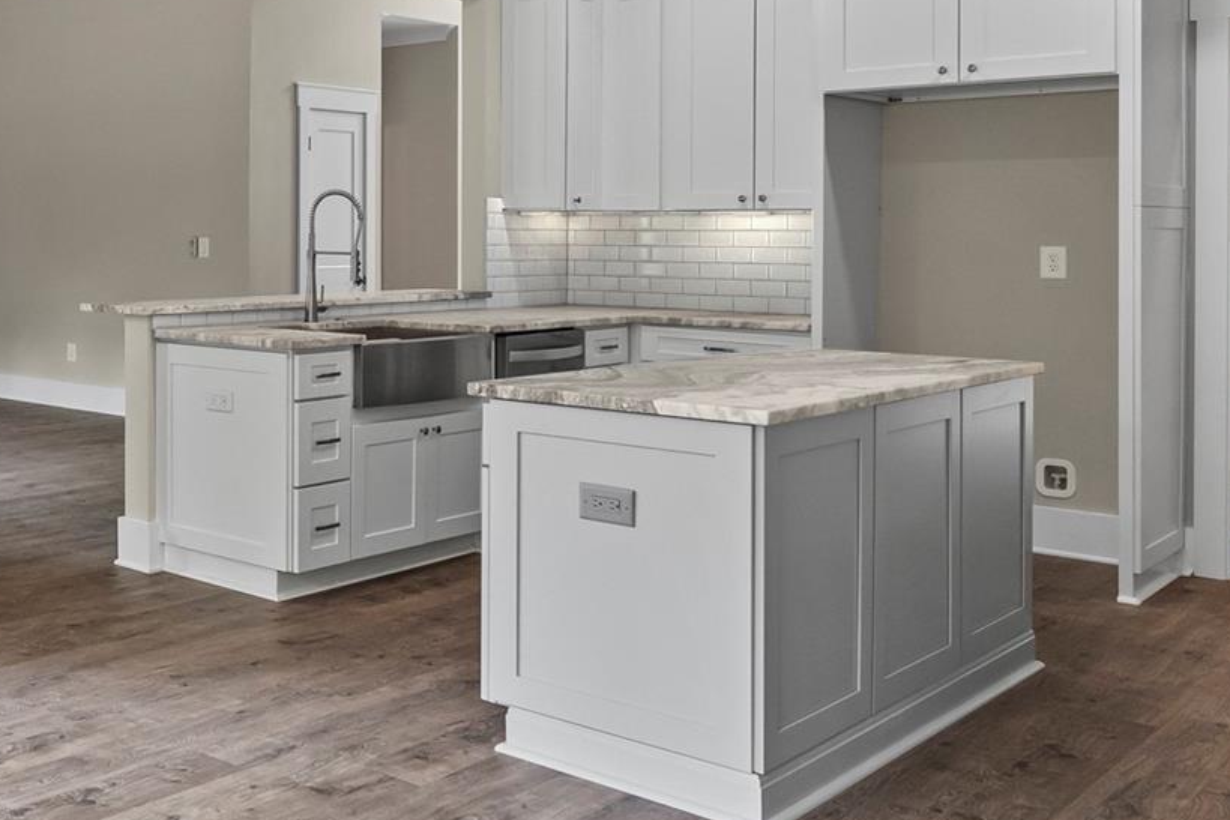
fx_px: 1367
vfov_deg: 32.9
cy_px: 234
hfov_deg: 40.6
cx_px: -71
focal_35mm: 40
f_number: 8
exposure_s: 1/30
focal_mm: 16
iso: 1250
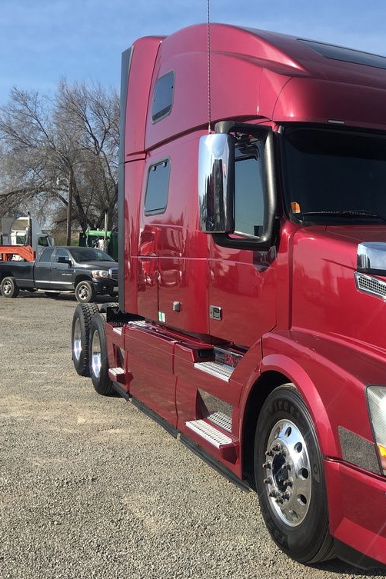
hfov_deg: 30.9
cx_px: 360
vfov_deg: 47.4
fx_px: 659
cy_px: 288
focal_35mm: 41
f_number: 2.2
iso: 25
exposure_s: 1/1350
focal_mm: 4.15
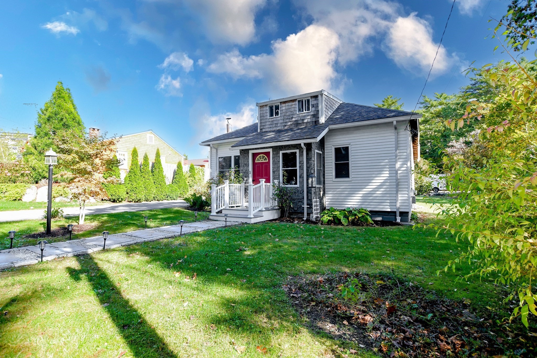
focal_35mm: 17
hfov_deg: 93.3
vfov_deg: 70.4
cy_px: 179
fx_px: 254
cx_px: 268
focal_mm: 11.5
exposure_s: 1/500
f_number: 5
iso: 640
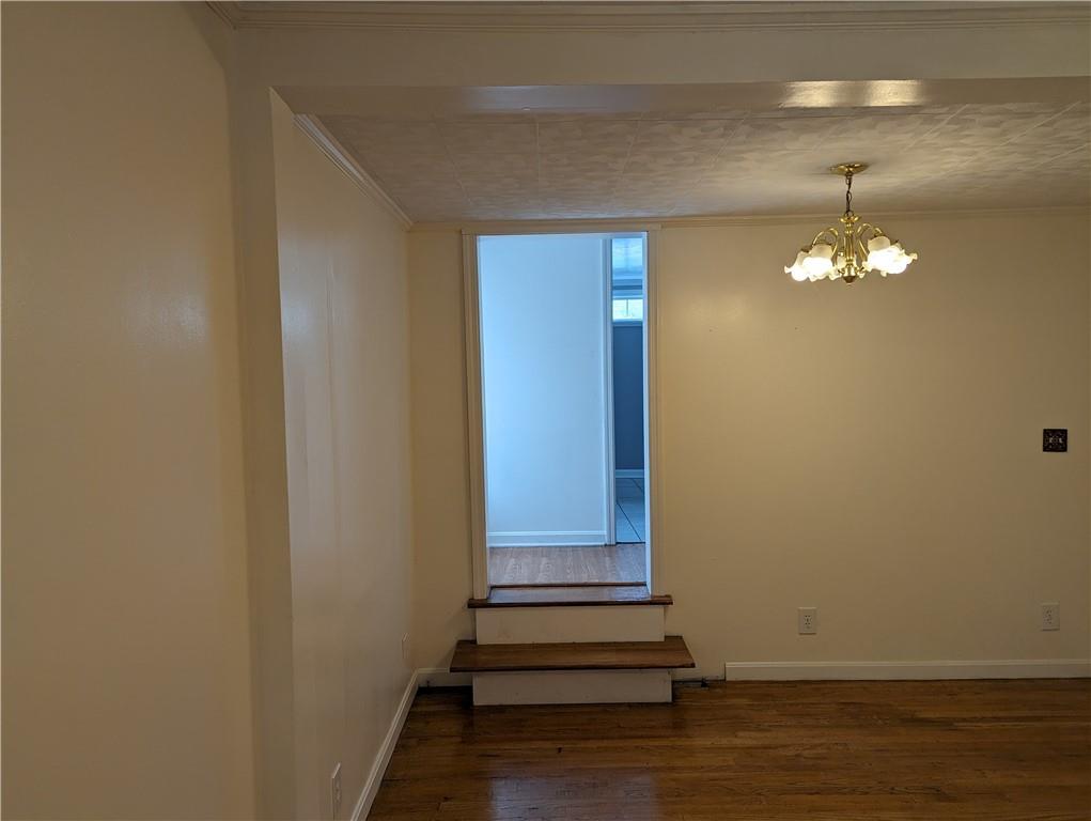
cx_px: 546
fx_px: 757
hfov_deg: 71.5
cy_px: 410
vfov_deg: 56.9
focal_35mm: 24
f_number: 1.85
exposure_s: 1/120
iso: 56
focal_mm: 6.81
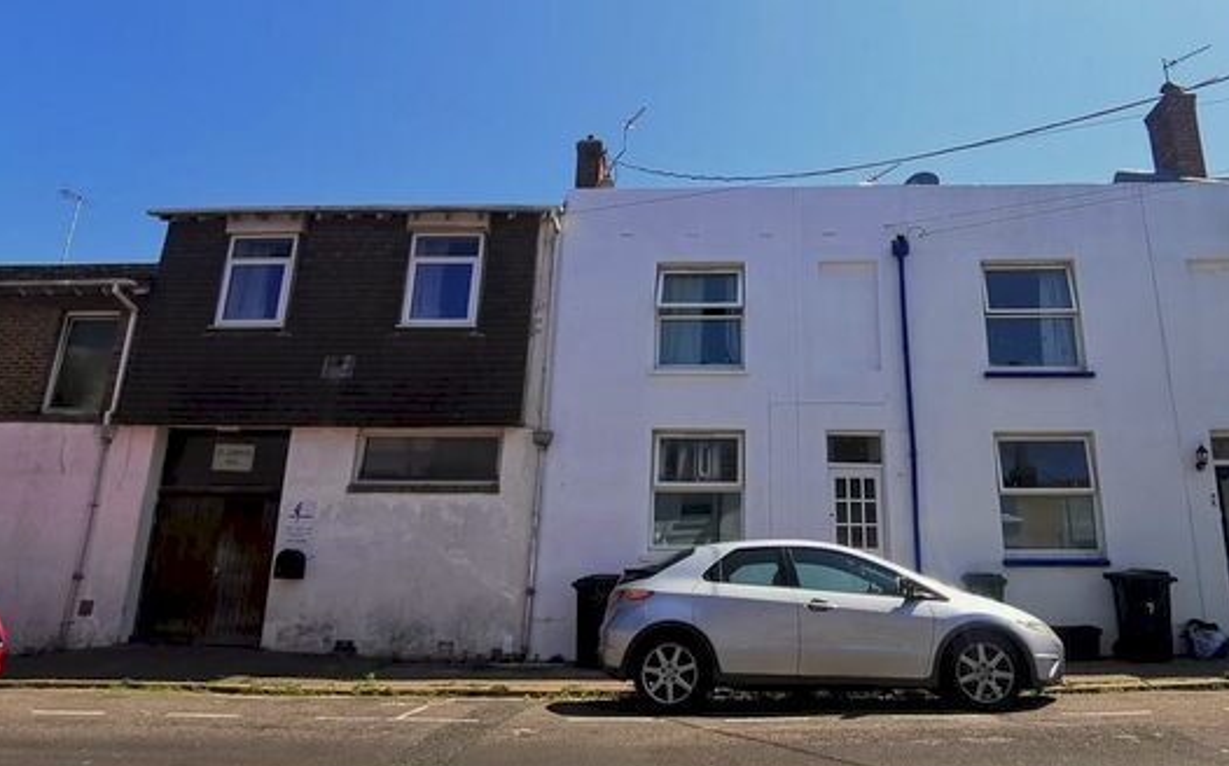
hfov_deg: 74.2
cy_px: 333
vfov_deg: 50.9
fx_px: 803
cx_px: 724
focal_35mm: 24
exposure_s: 1/1016
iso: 50
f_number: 2.2
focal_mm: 2.26
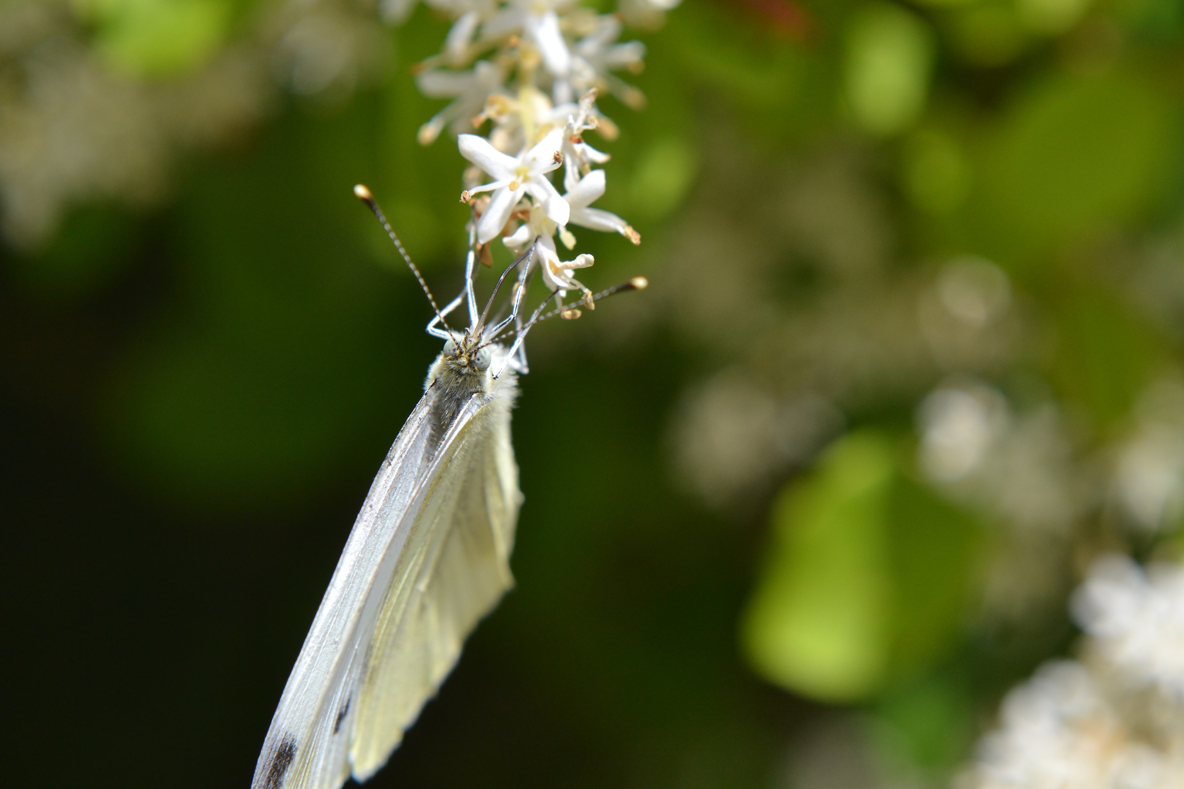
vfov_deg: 16.6
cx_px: 592
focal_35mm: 82
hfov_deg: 24.6
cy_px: 394
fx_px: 2713
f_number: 8
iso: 400
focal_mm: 55
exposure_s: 1/800
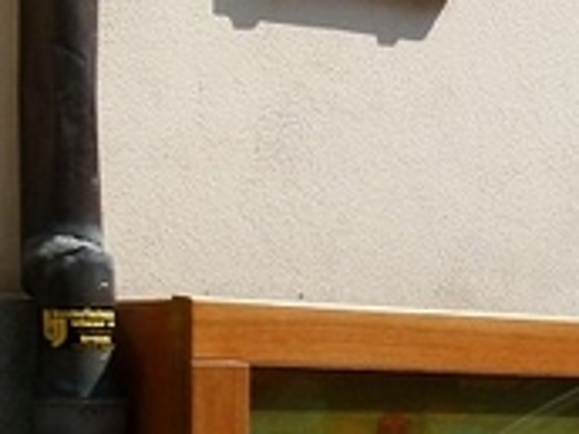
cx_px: 949
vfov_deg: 9.6
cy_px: 639
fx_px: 2509
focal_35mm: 150
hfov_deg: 12.3
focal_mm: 7.7
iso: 100
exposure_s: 1/800
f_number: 4
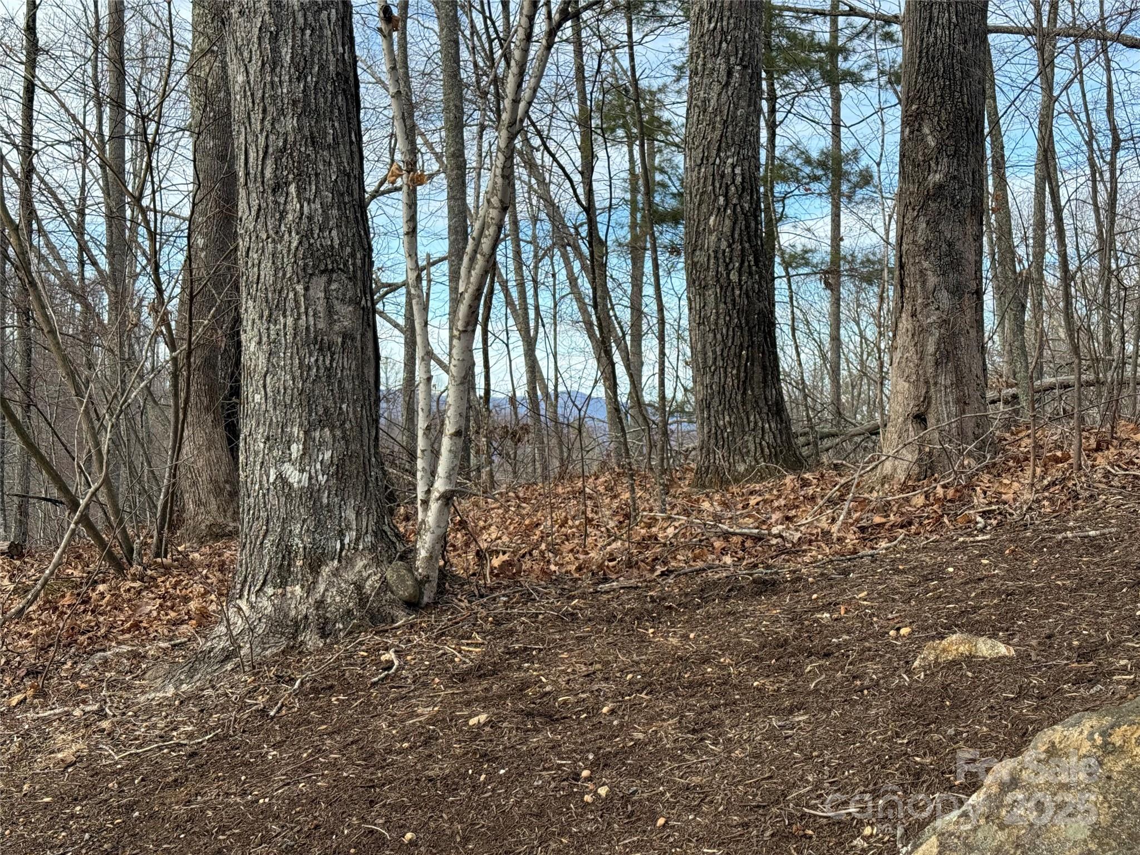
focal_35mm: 48
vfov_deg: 30.3
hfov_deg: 39.7
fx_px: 1581
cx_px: 570
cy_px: 428
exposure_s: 1/1013
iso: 64
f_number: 1.78
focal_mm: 6.76
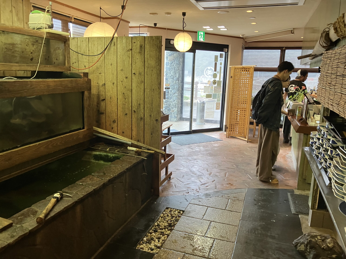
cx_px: 173
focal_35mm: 28
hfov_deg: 63.4
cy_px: 130
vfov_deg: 49.7
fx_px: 280
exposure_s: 1/60
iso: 125
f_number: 1.8
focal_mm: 3.99
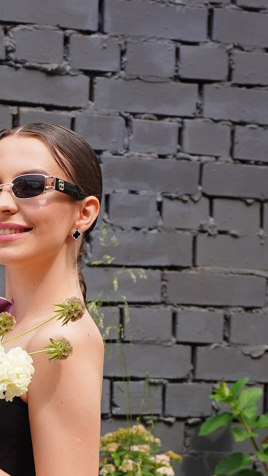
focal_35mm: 153
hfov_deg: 7.8
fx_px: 1934
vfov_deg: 13.6
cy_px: 595
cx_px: -101
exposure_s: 1/800
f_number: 2.8
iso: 100
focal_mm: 41
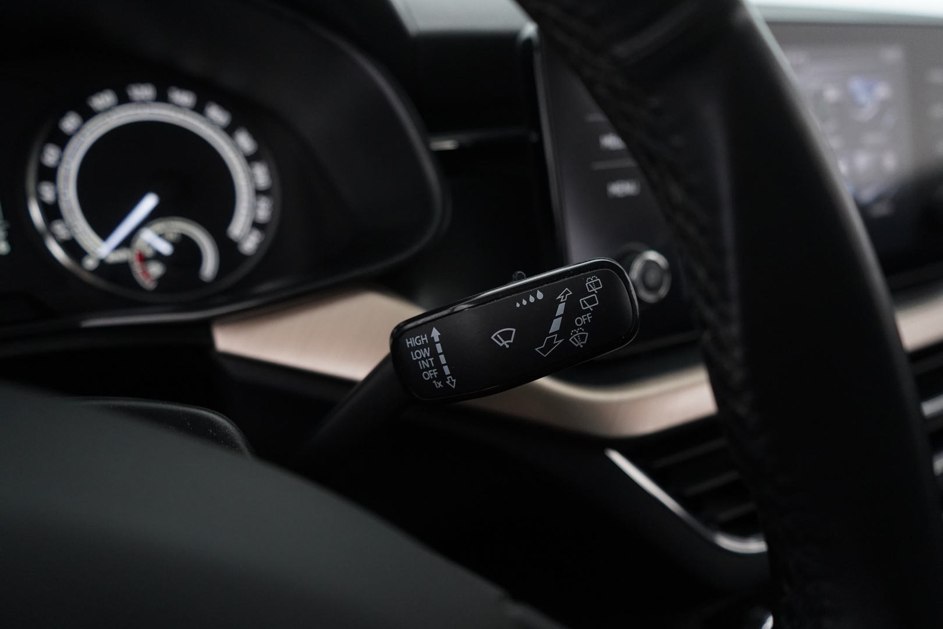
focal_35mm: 28
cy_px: 314
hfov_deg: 65.5
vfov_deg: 46.4
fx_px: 733
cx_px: 472
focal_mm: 28
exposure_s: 1/60
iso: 4000
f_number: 3.5
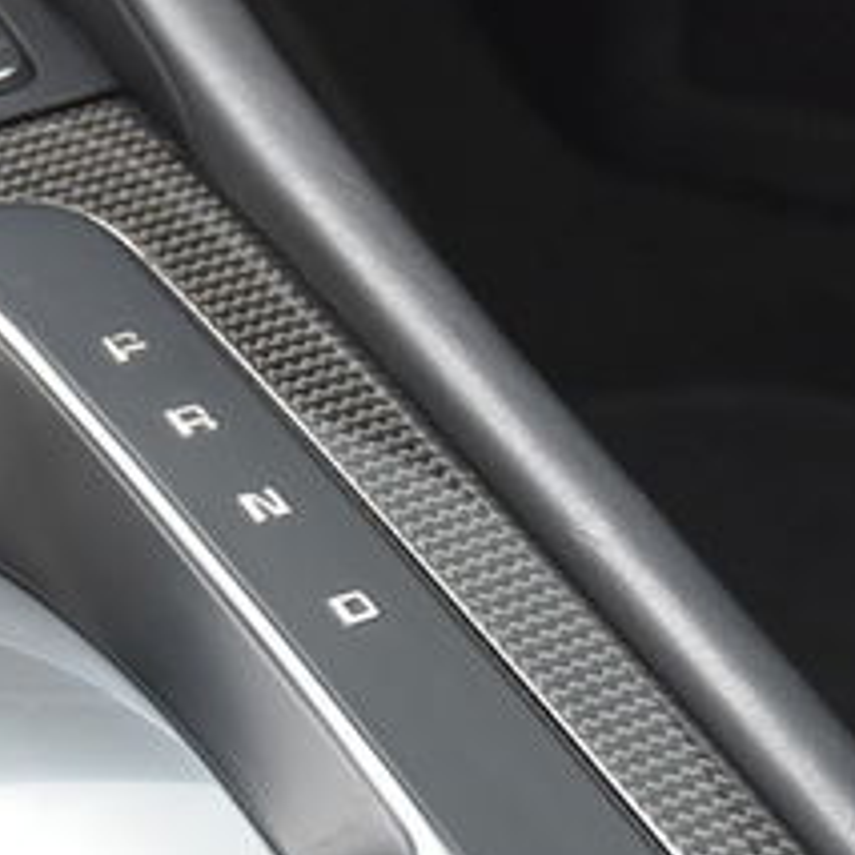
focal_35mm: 153
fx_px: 4277
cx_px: -48
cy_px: 261
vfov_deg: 11.4
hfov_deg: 11.3
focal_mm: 25
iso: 800
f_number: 5.6
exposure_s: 1/125
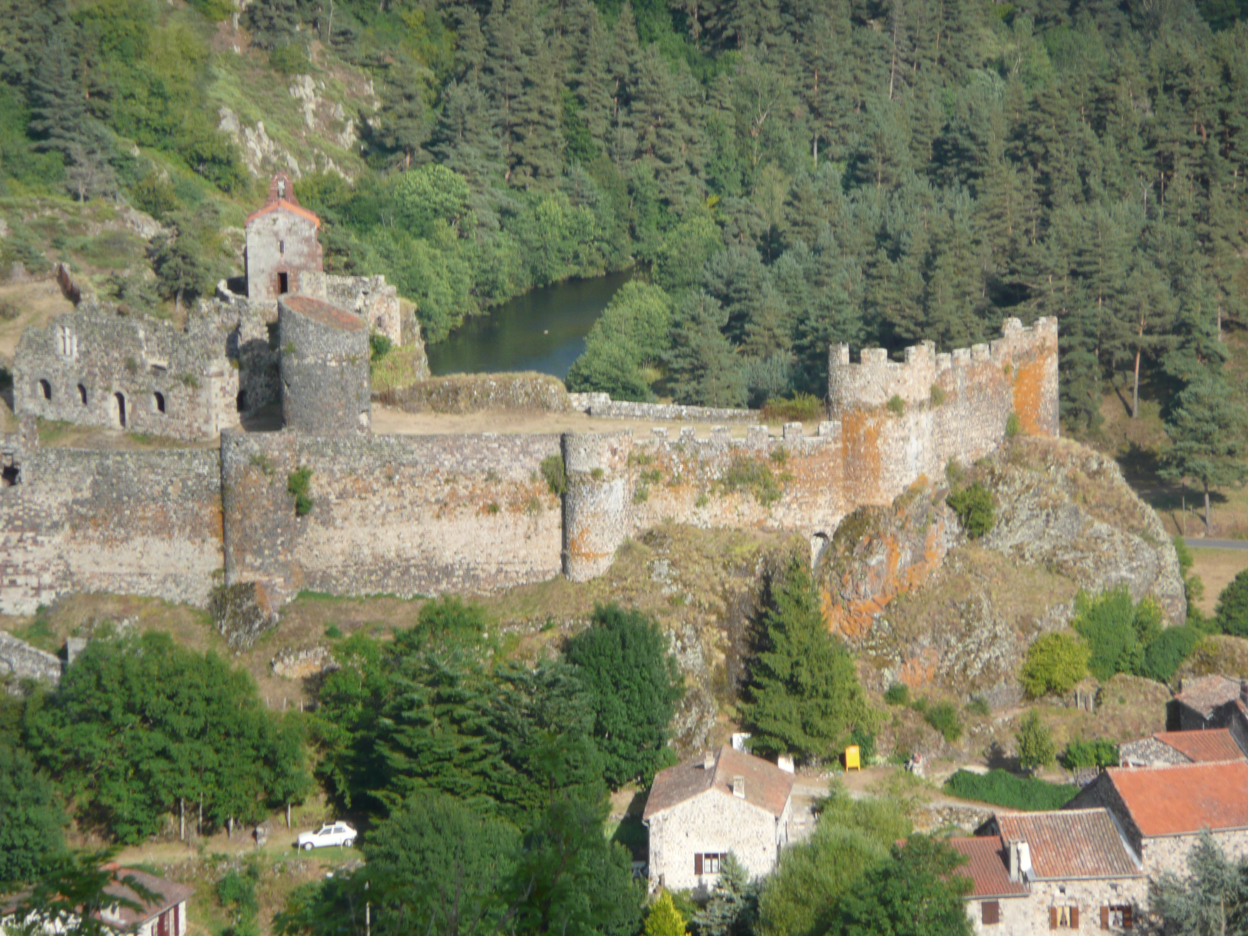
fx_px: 10095
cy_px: 468
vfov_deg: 5.3
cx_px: 624
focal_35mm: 280
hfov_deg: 7.1
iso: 100
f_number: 4.9
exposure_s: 1/320
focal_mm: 46
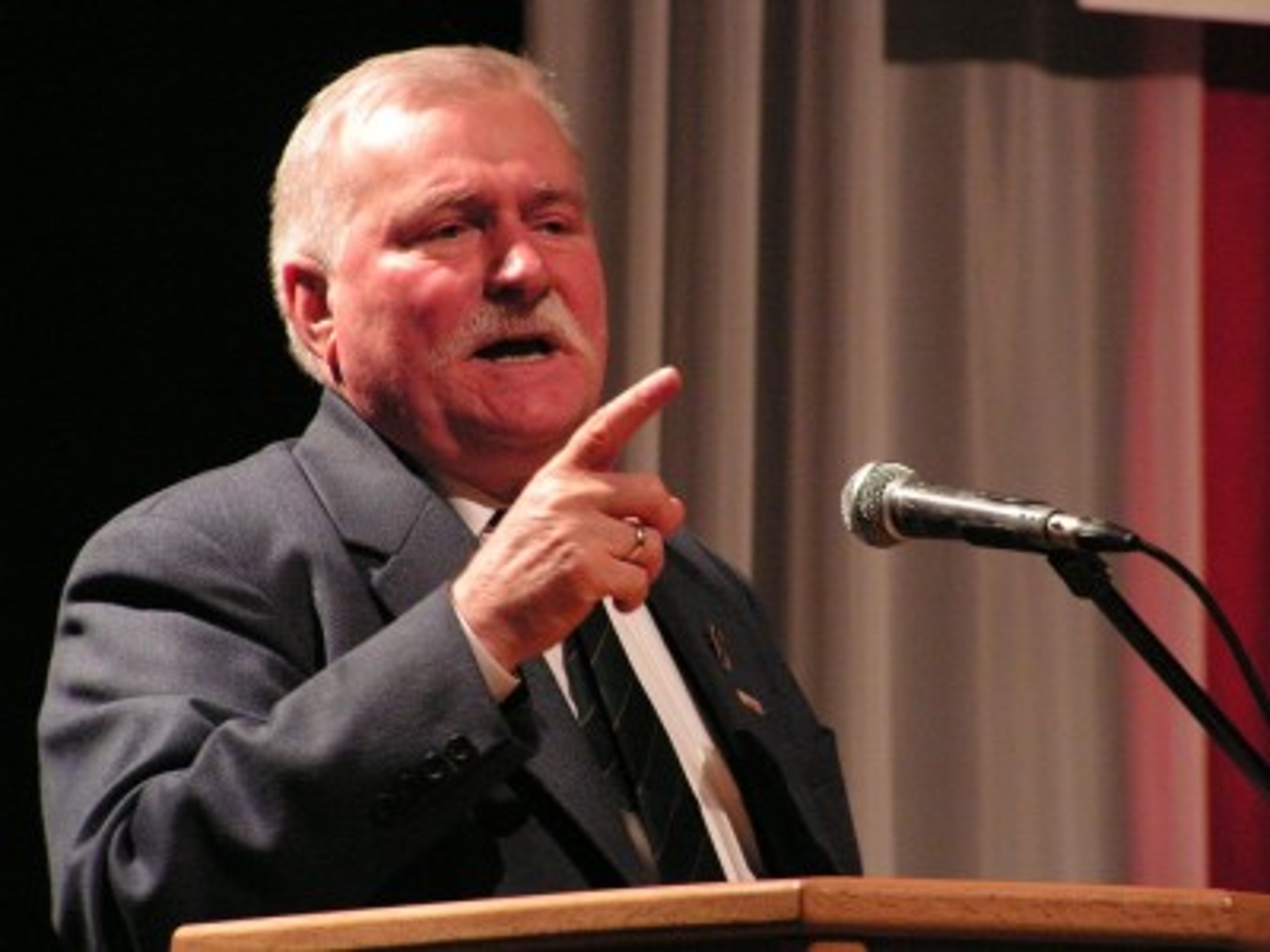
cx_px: 635
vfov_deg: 6.9
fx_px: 7888
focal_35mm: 215
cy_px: 476
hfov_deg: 9.2
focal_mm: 35.9
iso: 400
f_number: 3.3
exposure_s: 1/100
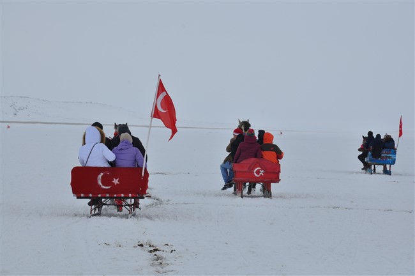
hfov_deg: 13.1
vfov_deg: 8.7
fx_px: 1814
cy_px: 138
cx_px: 208
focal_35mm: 158
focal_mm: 105
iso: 200
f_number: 13
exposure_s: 1/640
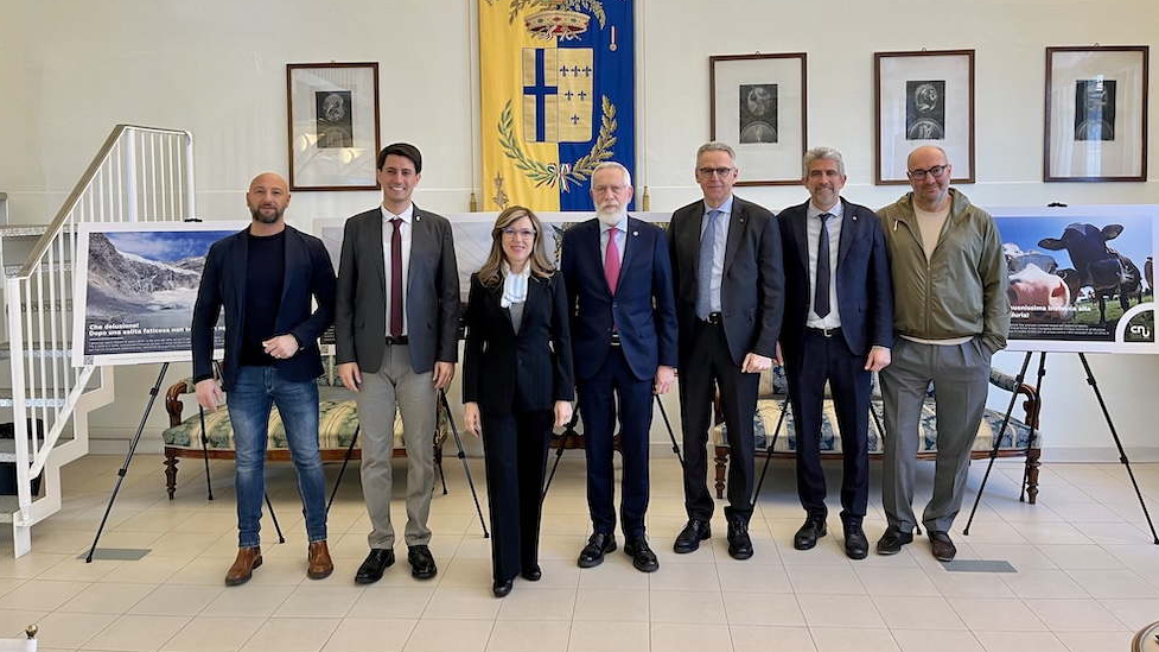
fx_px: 891
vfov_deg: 39.8
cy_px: 230
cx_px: 580
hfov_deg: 66.1
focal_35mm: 29
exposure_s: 1/50
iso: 64
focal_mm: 5.1
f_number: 1.6
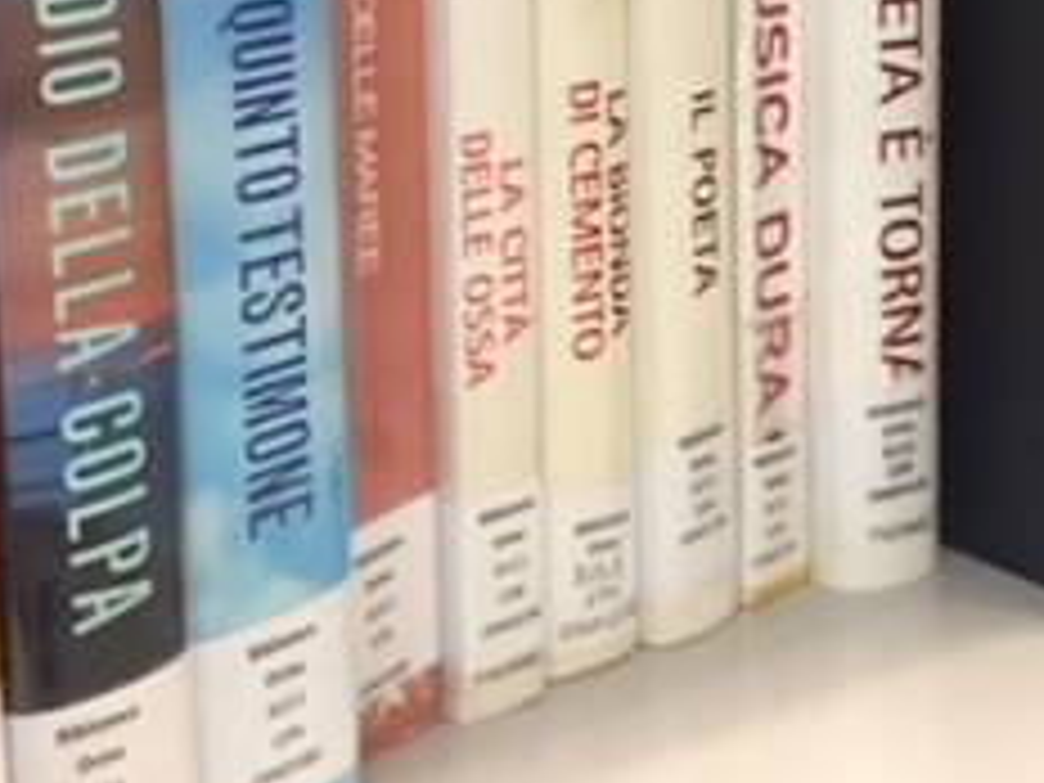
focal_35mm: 80
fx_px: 2413
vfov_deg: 17.5
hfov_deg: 24.4
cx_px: 558
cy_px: -176
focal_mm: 4.15
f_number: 2.2
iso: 250
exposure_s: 1/20
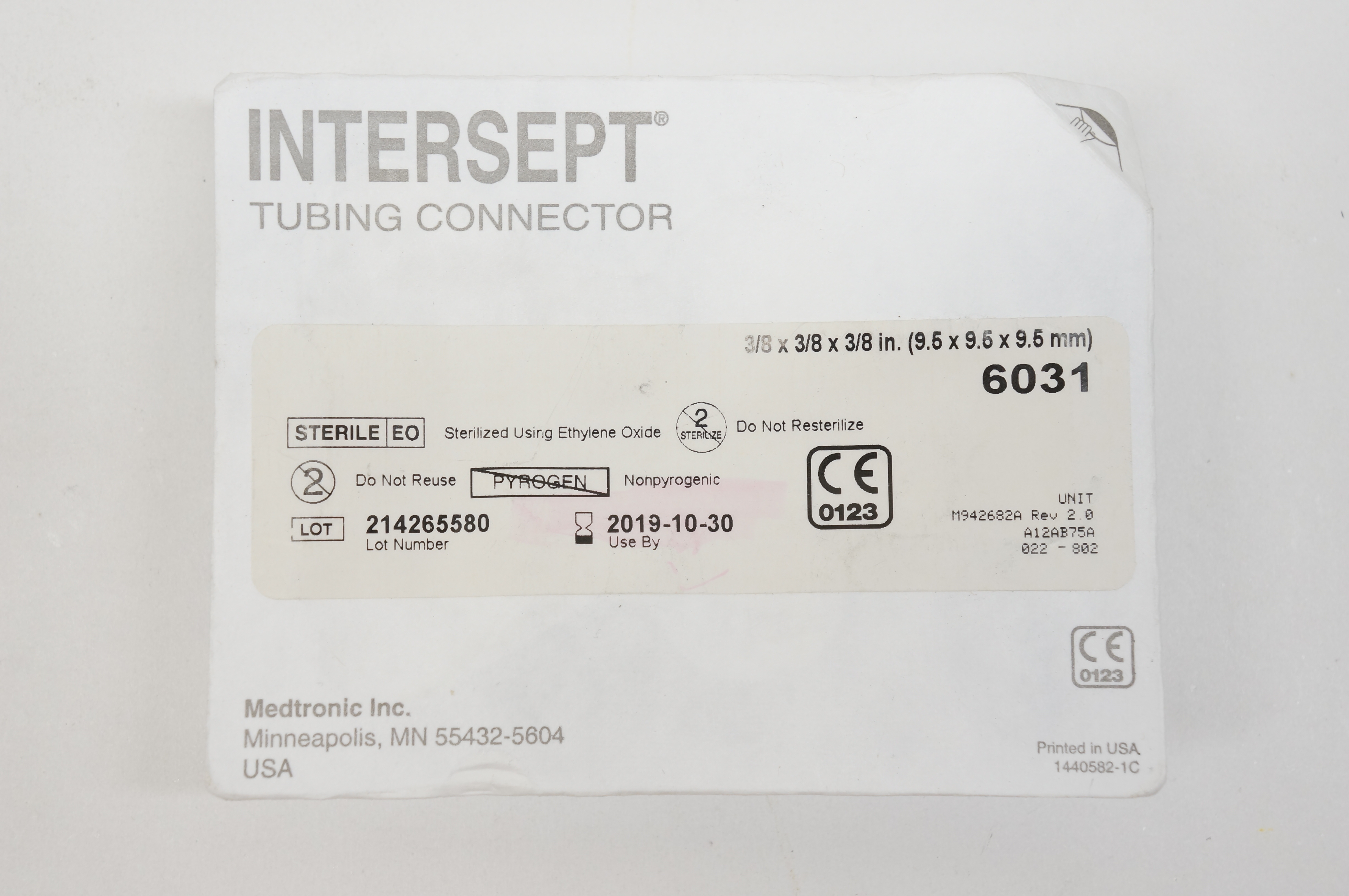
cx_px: 674
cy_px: 448
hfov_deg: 34.2
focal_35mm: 58
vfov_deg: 23.1
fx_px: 2190
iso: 400
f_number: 7.1
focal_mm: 39
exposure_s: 1/60
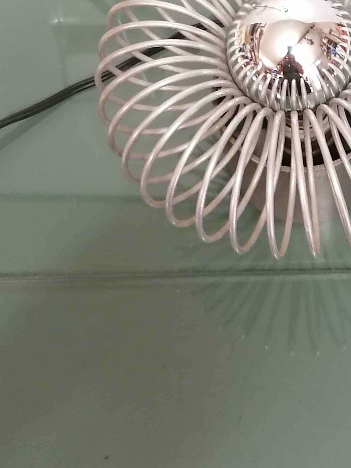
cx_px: 313
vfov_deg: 27.0
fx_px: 933
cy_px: 27
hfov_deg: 20.9
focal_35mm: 69
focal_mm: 4.75
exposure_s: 1/16.7
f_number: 1.8
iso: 640
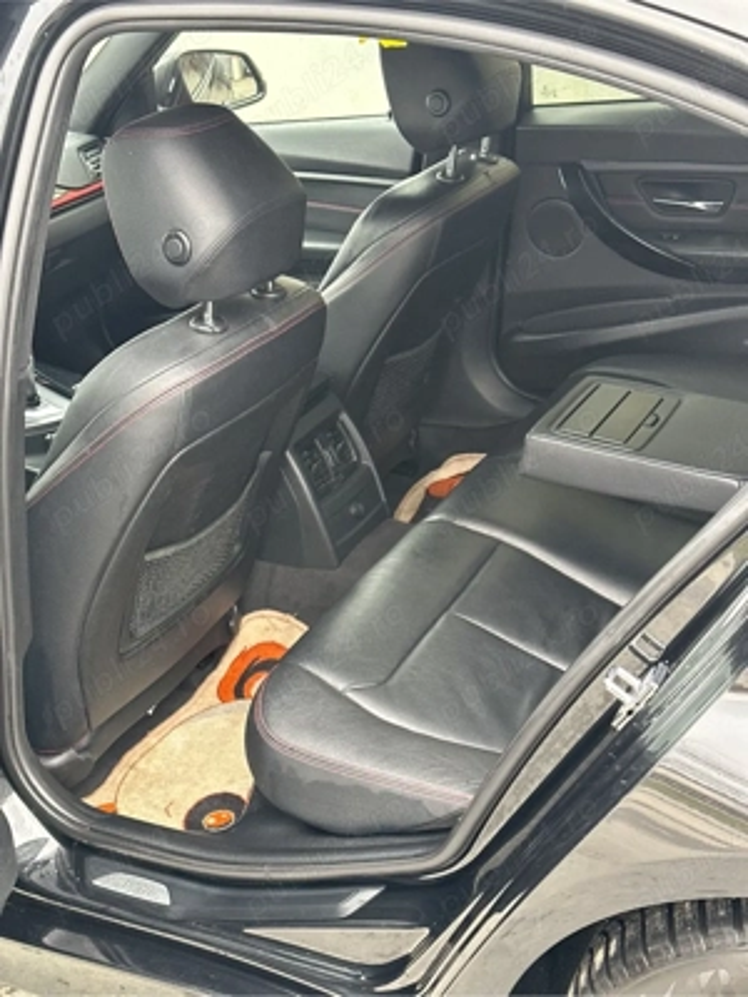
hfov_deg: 30.3
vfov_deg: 39.7
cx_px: 374
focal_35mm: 48
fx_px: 1383
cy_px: 498
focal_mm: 6.86
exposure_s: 1/61
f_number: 1.78
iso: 80
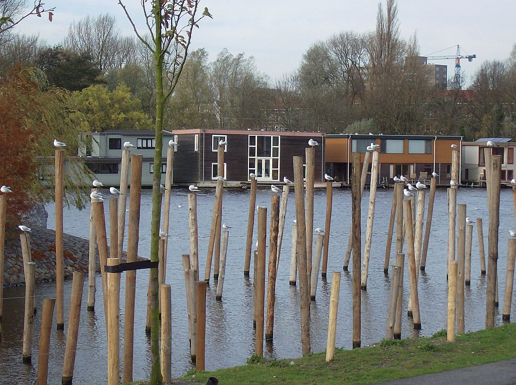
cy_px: 192
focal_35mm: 100
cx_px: 258
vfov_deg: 14.7
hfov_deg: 19.7
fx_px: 1487
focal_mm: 16.6
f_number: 4.6
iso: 100
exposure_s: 1/396
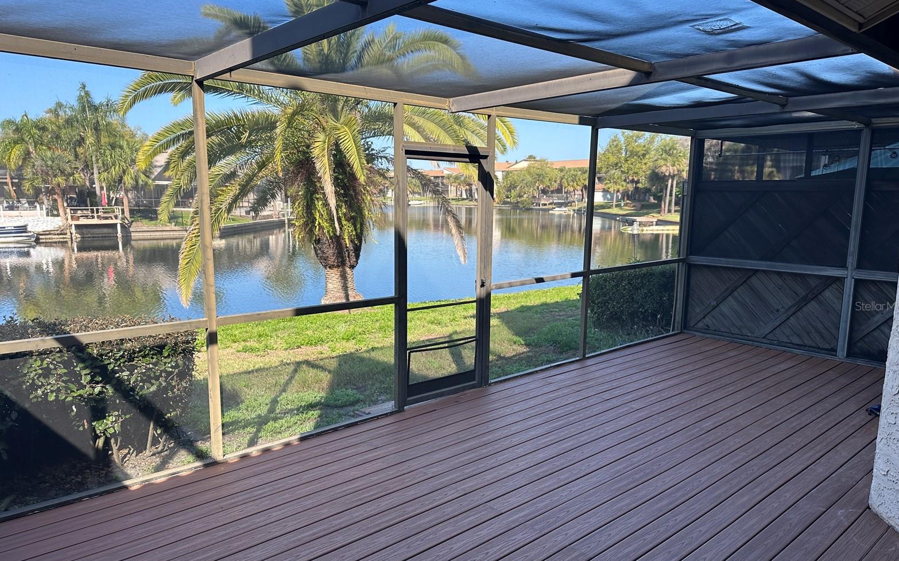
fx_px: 637
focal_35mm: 26
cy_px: 306
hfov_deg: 70.4
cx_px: 450
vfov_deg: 47.5
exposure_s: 1/935
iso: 80
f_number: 1.78
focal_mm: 6.86
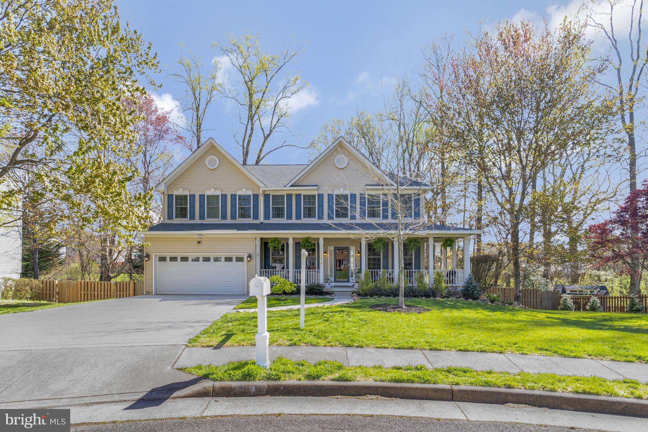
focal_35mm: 17
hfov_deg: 93.3
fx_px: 306
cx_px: 324
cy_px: 216
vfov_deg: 70.4
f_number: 8
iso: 1250
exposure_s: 1/500
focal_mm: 17
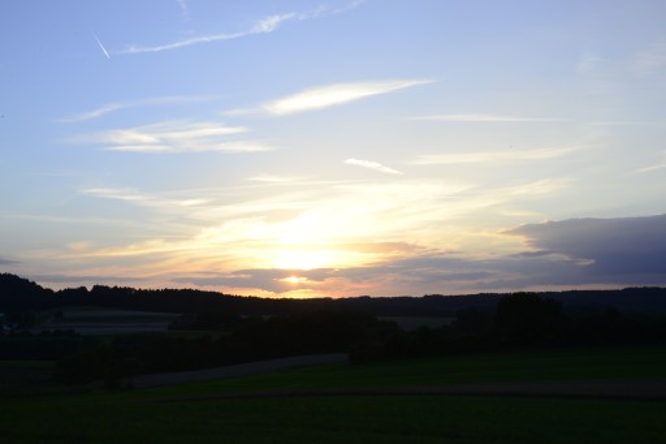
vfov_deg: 29.2
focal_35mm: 46
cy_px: 222
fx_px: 851
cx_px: 333
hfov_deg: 42.8
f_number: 25
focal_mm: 46
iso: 640
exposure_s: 1/50
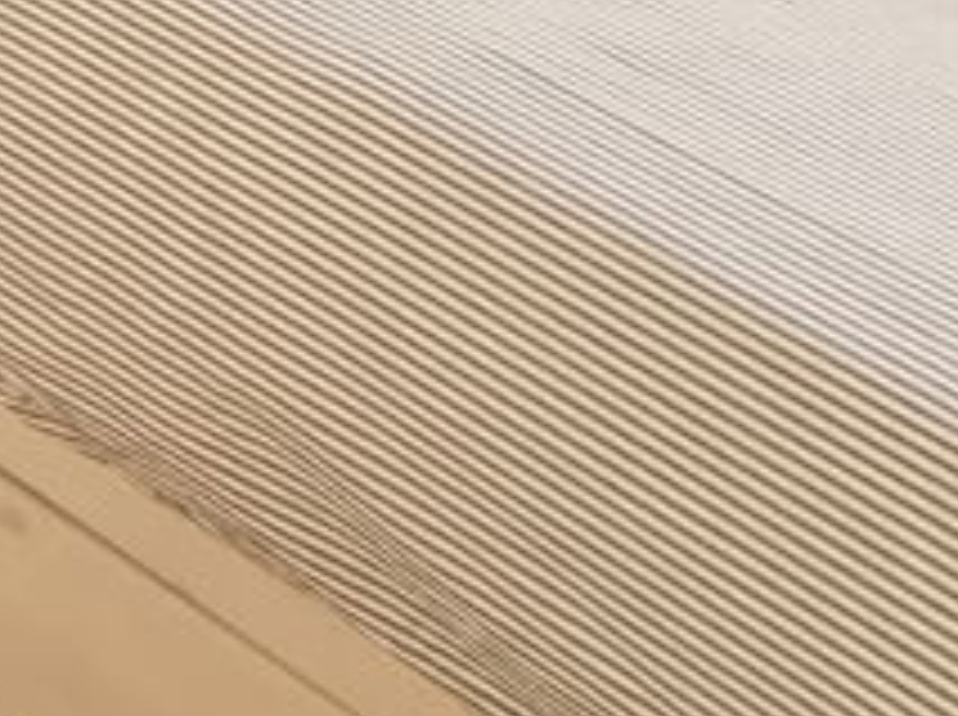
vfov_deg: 9.4
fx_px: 3536
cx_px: -720
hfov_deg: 13.9
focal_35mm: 128
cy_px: -1342
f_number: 2.2
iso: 50
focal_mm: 2.26
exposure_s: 1/80
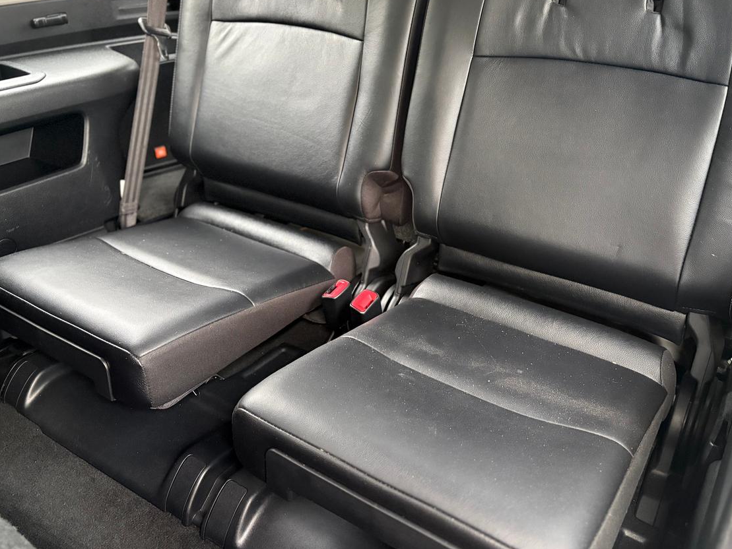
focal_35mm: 30
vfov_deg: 46.7
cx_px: 400
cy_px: 234
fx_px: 634
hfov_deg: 59.9
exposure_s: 1/32
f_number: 1.6
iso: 640
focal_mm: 5.96
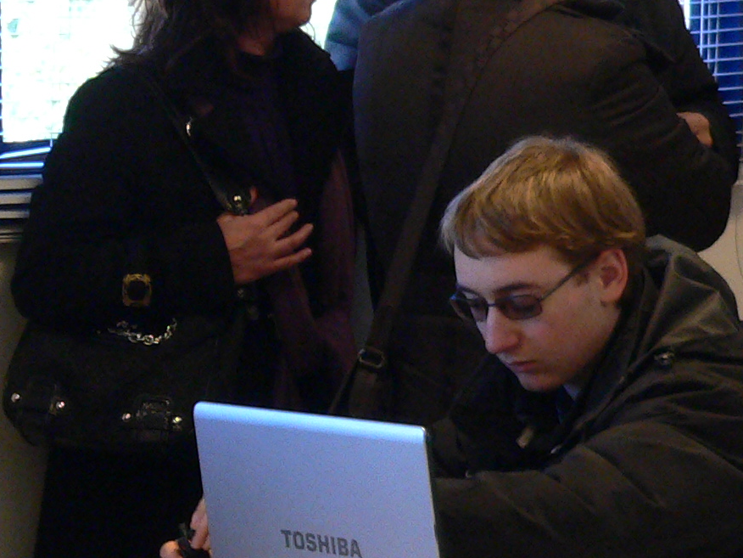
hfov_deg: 7.5
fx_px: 5645
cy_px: 365
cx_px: -121
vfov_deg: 5.7
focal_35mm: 263
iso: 200
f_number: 2.8
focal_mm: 15
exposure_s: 1/30
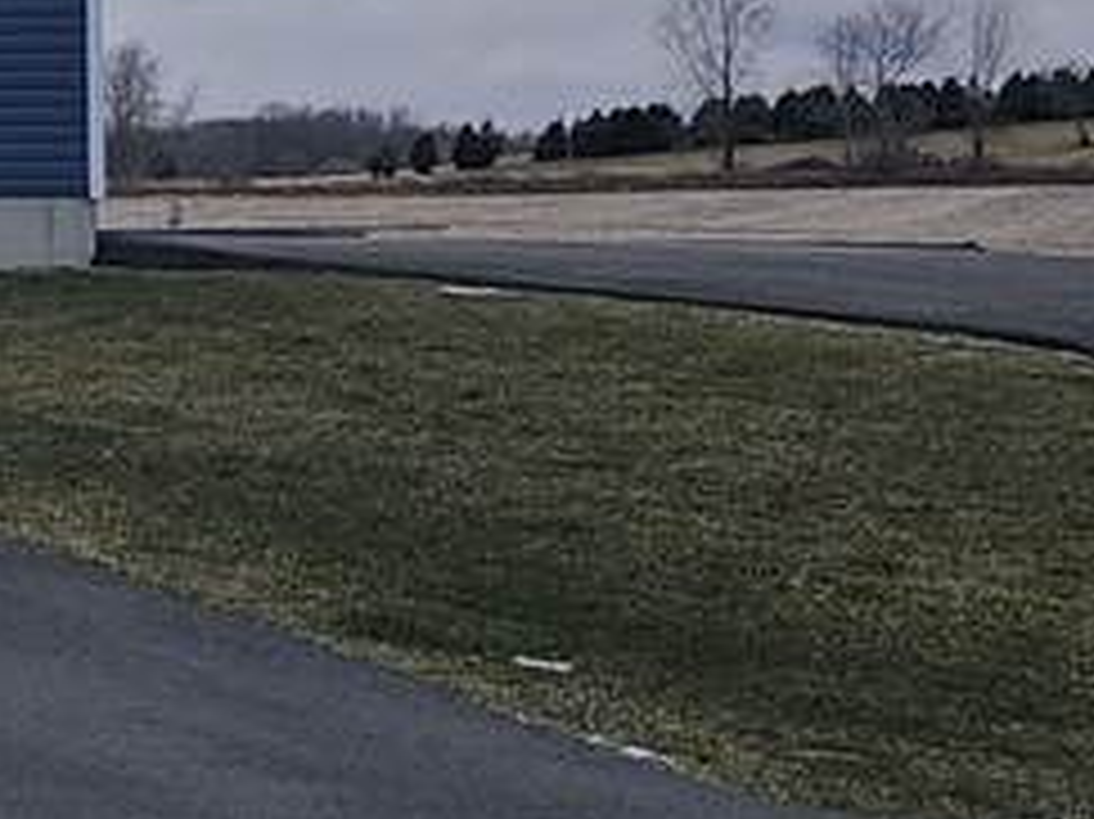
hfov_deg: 12.5
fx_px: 3822
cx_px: -1603
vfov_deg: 12.2
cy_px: 374
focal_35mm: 121
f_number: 1.7
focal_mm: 6.3
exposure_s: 1/521
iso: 10
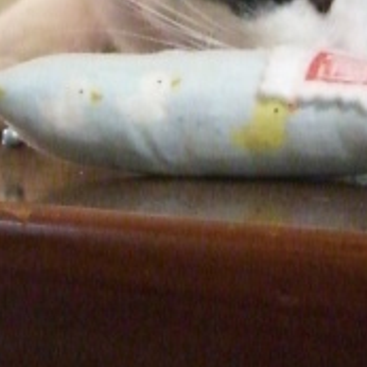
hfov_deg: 13.9
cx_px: 337
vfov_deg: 13.8
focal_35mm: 124
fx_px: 1487
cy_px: -21
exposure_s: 1/25
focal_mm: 6.2
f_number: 2.7
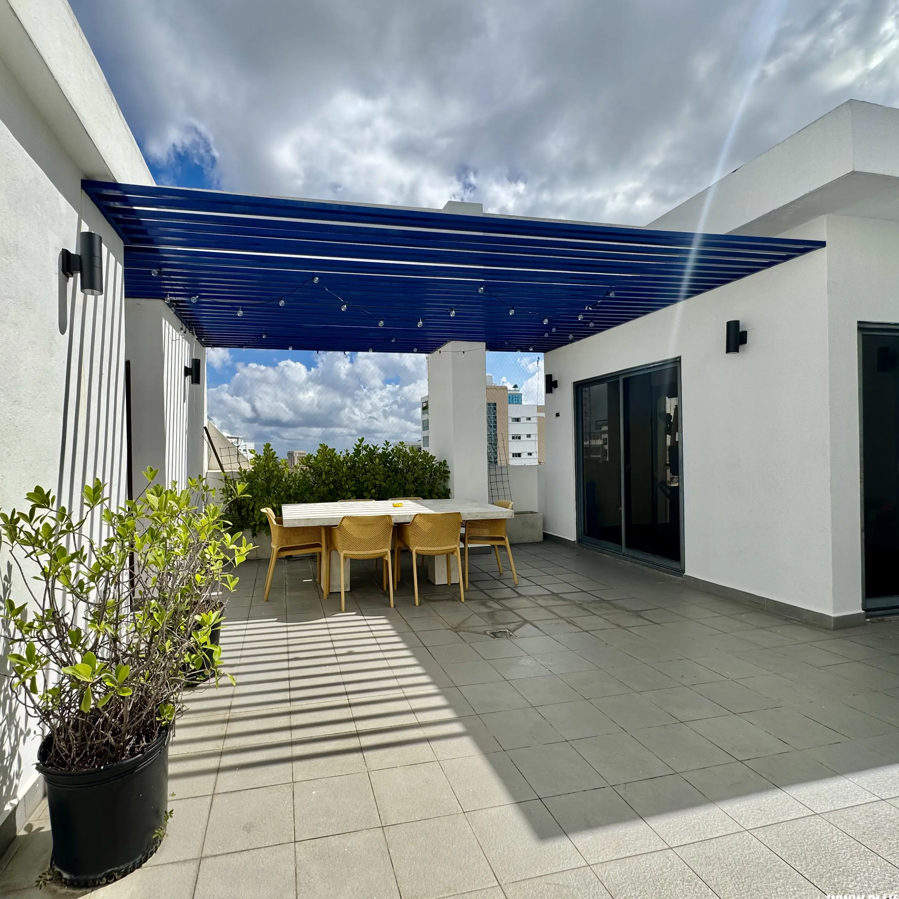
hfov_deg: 83.5
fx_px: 500
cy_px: 456
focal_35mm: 17
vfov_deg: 84.0
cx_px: 387
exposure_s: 1/2415
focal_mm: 2.22
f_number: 2.2
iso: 50
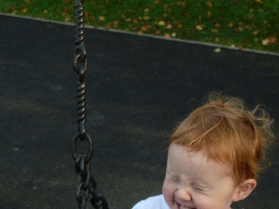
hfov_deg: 15.5
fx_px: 1024
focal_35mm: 127
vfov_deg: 11.7
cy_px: 116
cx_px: 119
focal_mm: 18.2
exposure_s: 1/400
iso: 320
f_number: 4.4
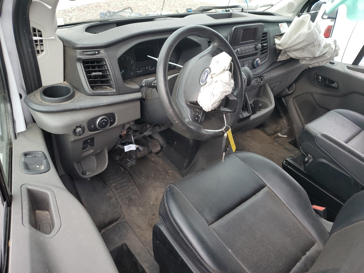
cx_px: 182
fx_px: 273
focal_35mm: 26
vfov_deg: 53.1
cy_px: 136
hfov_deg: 67.3
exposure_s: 1/159
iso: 50
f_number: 1.5
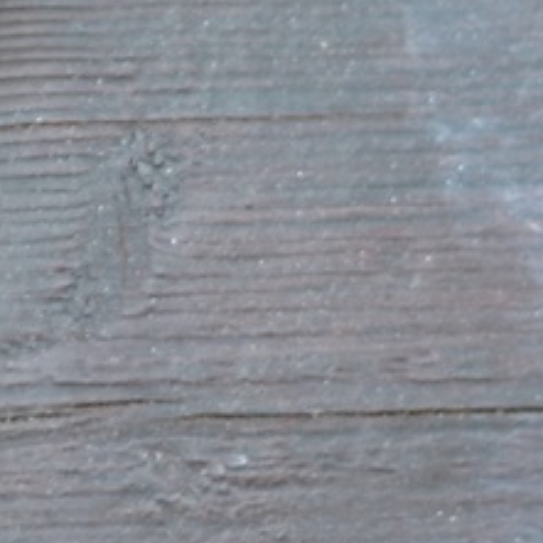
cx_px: -894
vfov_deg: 3.8
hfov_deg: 3.7
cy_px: -361
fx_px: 8181
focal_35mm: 461
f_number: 1.8
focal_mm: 50
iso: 100
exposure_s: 1/200
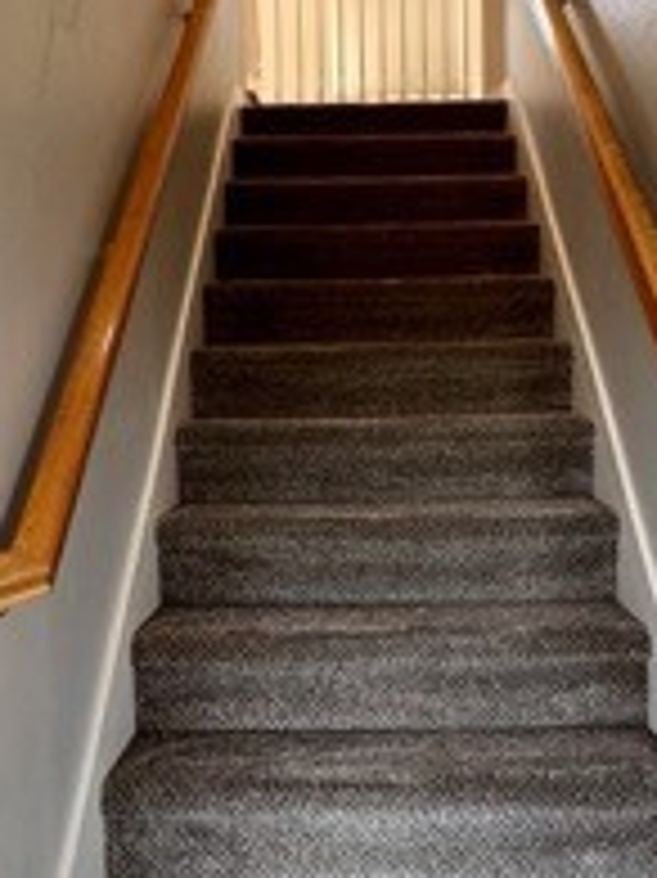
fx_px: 1165
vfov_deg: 41.3
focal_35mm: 46
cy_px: 423
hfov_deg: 31.5
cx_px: 346
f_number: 2.2
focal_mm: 2.22
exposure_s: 1/60
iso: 250
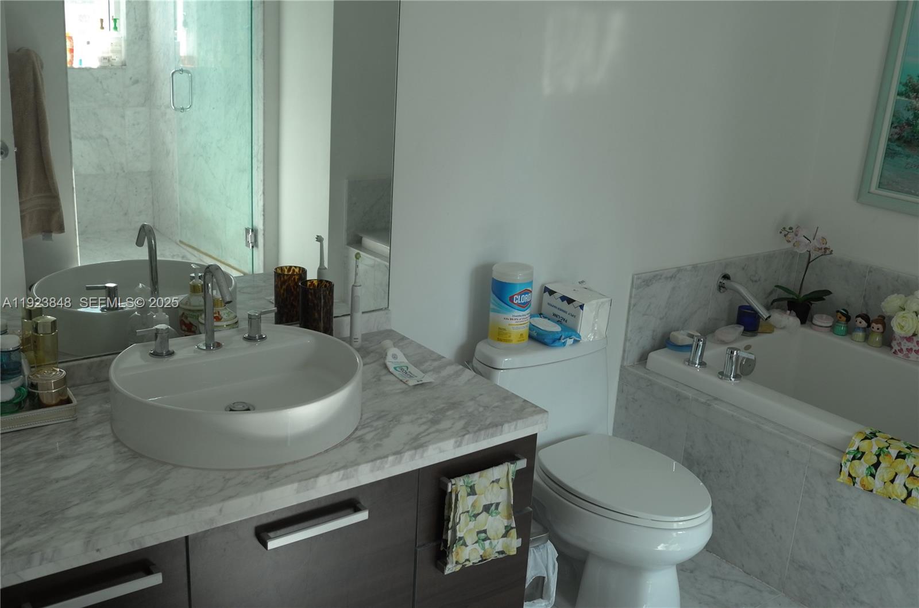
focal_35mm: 36
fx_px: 917
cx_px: 460
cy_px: 304
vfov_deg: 36.7
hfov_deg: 53.2
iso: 400
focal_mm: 24
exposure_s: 1/200
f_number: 5
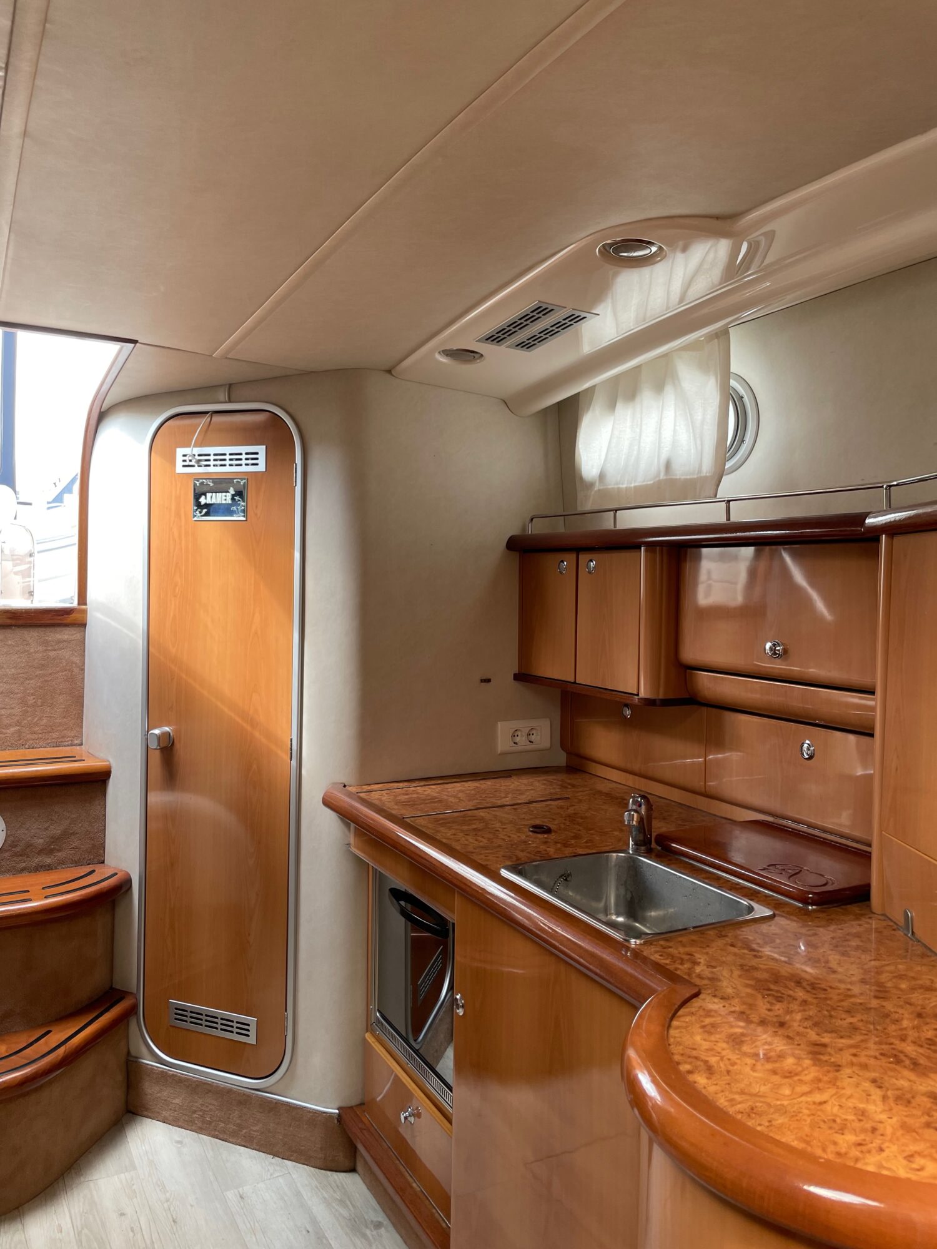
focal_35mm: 26
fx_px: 938
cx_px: 468
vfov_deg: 67.3
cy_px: 624
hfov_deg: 53.1
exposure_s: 1/121
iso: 64
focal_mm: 4.2
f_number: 1.6
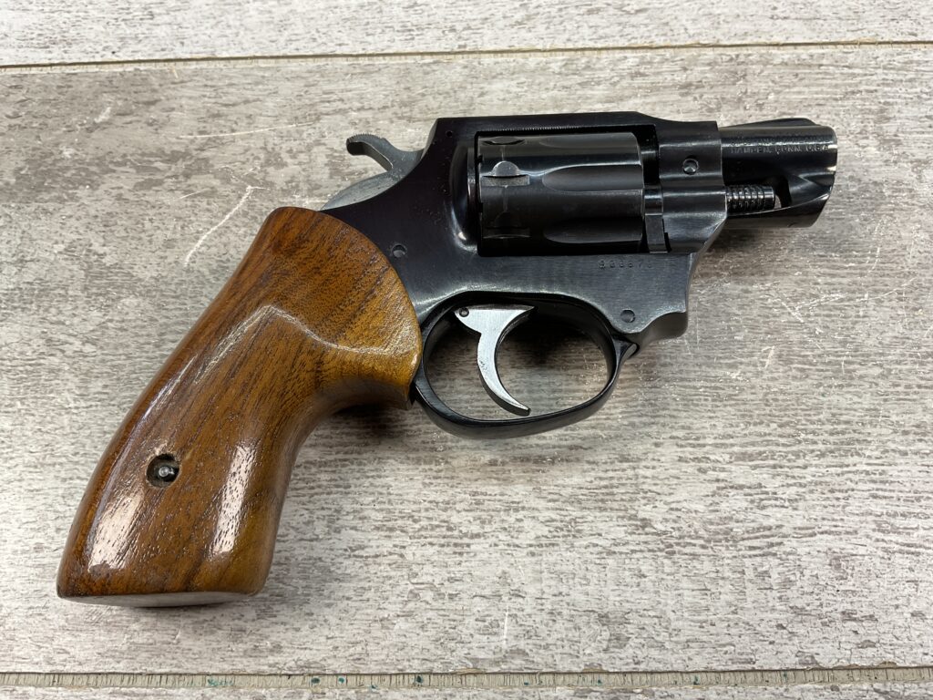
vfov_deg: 48.2
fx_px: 782
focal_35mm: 29
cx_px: 466
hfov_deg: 61.7
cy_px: 350
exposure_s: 1/124
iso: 16
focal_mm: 3
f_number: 1.8
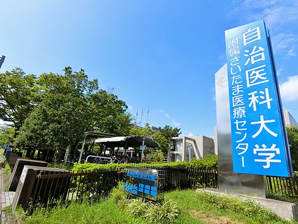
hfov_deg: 84.7
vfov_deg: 68.7
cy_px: 112
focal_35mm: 19
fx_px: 164
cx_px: 149
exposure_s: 1/1600
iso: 80
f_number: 2.7
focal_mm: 4.06
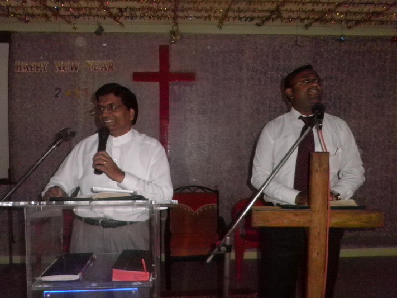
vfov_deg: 51.3
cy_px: 156
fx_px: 310
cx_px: 200
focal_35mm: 27
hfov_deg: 65.3
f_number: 8.3
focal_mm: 4.3
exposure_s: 1/30
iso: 640
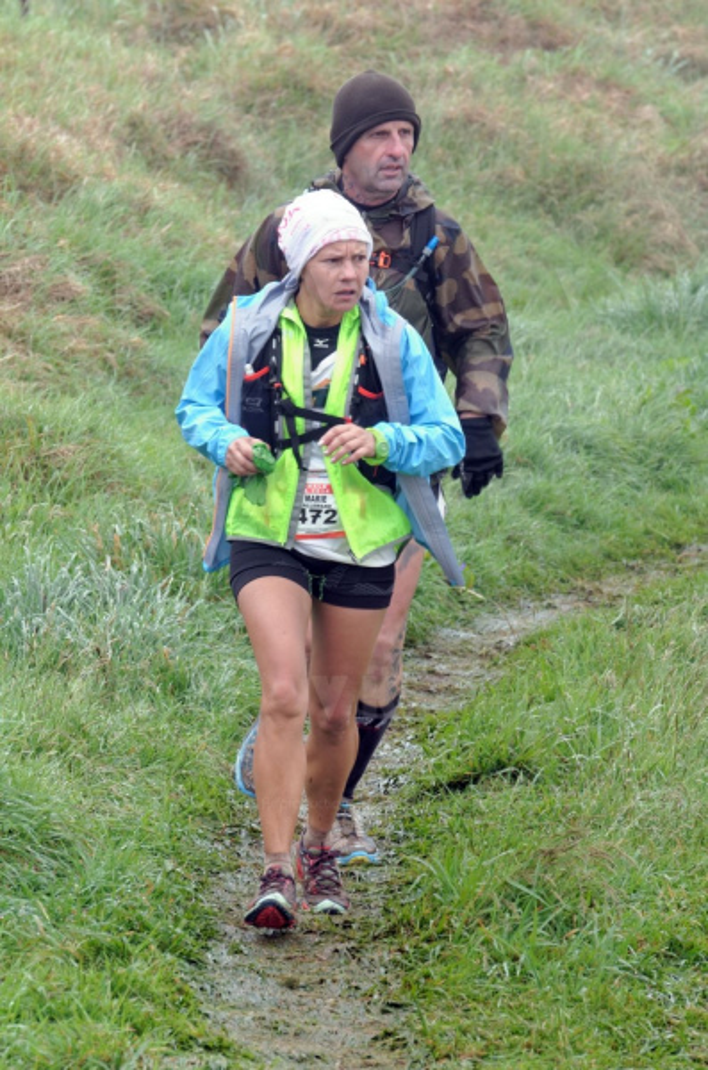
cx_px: 354
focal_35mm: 300
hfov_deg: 4.6
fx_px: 8896
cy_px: 535
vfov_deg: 6.9
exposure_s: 1/160
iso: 400
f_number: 8
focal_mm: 200
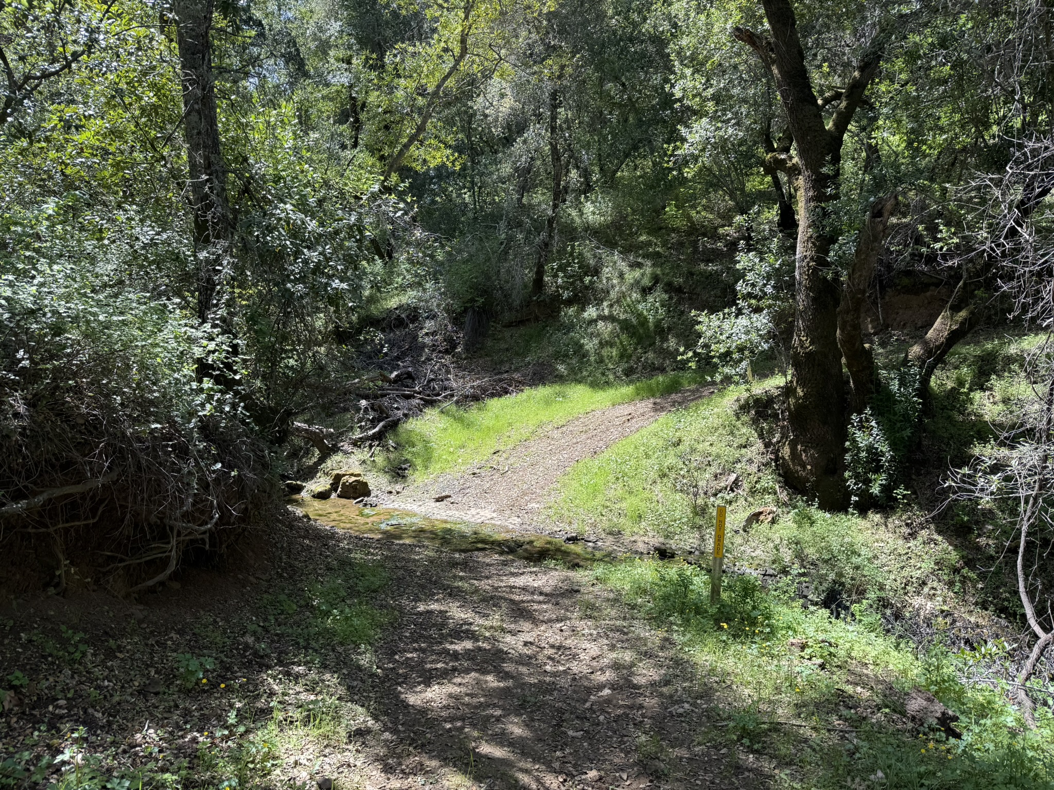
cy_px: 395
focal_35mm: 24
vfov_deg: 56.8
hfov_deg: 71.6
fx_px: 731
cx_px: 527
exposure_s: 1/849
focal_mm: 6.76
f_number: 1.78
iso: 80
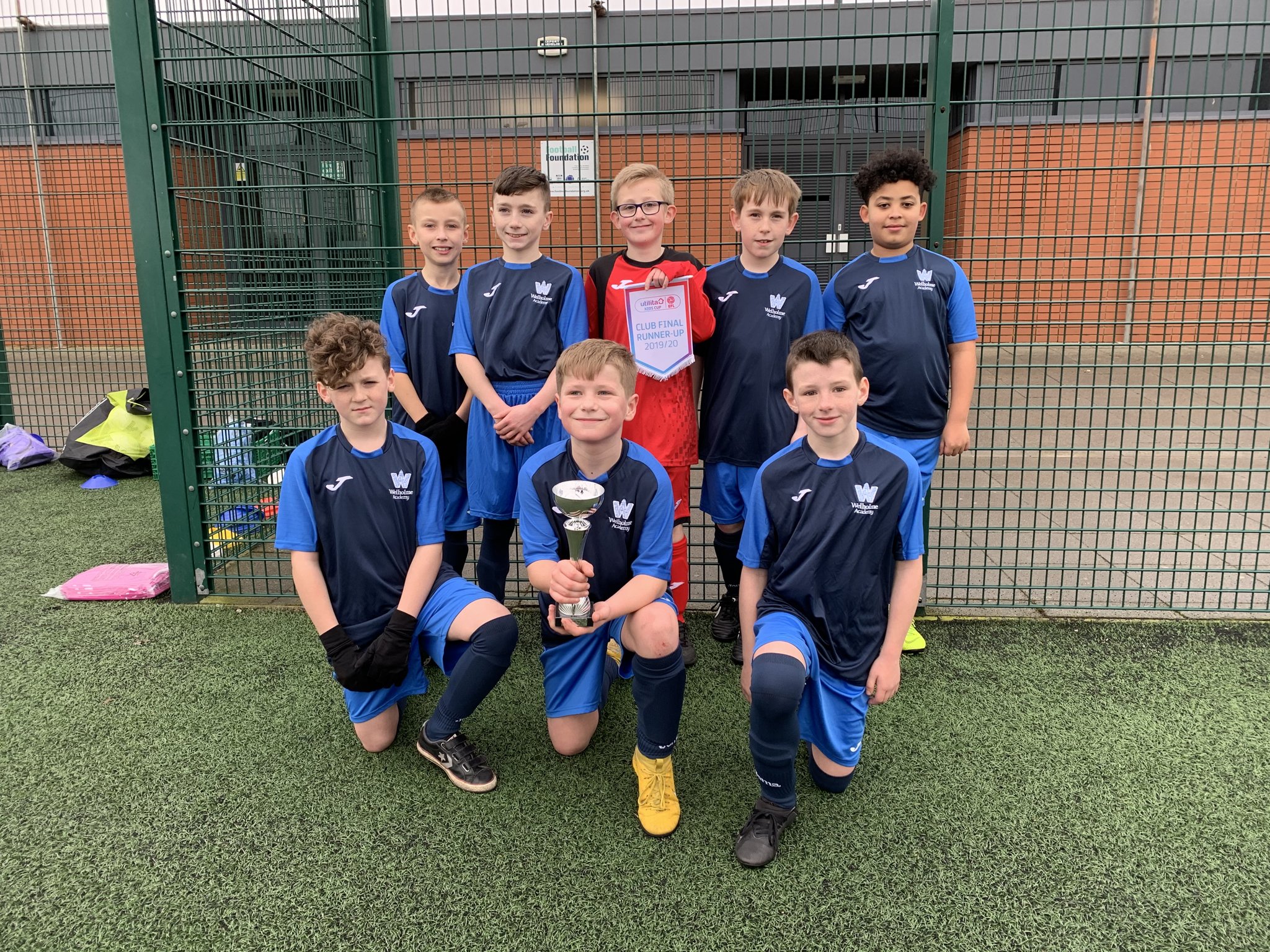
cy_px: 476
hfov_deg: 67.3
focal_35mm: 26
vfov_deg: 53.1
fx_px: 954
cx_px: 635
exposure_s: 1/121
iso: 40
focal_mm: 4.25
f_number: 1.8
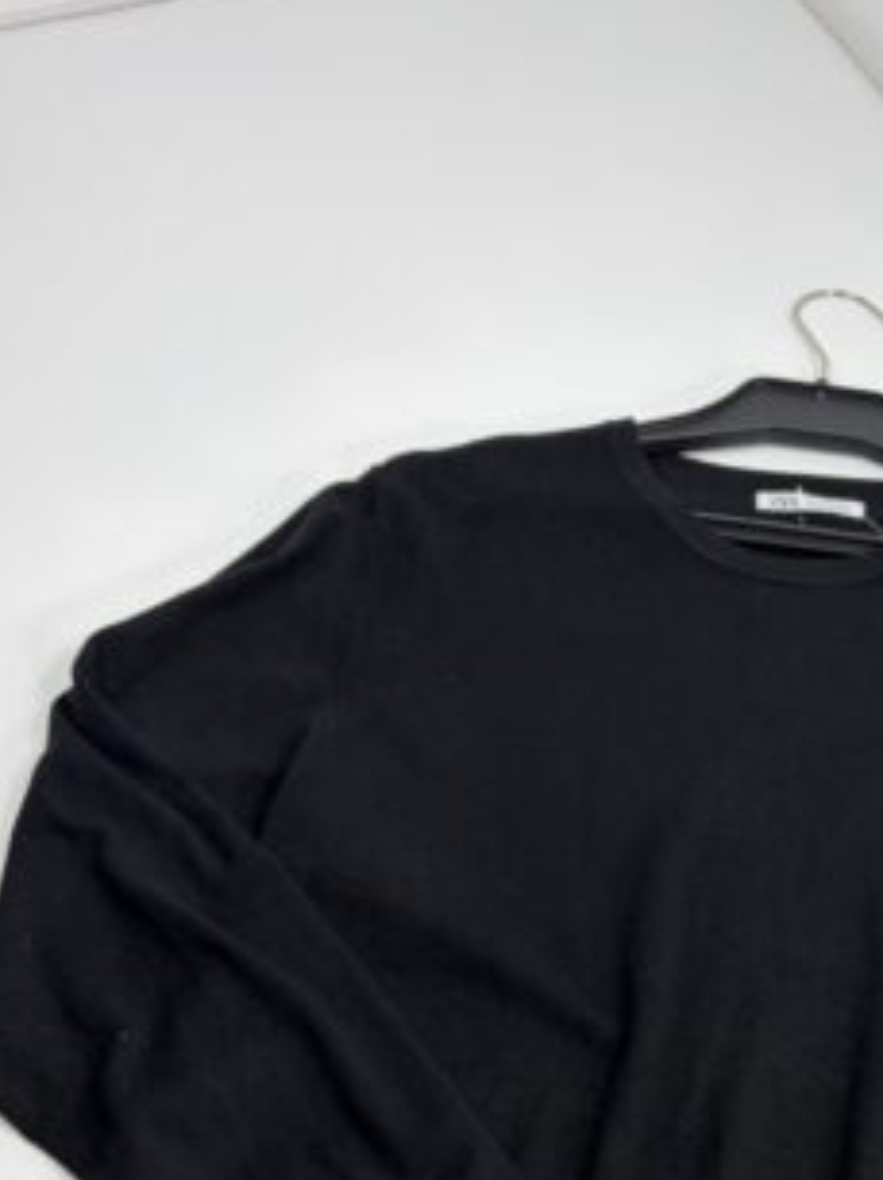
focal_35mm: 51
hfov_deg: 27.6
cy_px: 949
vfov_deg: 36.2
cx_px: 775
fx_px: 1737
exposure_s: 1/122
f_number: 1.6
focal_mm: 5.96
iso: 40
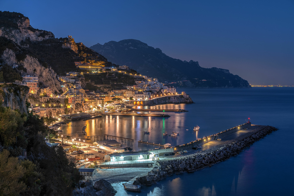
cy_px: 98
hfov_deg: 48.4
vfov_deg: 33.4
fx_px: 327
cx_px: 147
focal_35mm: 40
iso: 64
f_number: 9
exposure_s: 15
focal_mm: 40
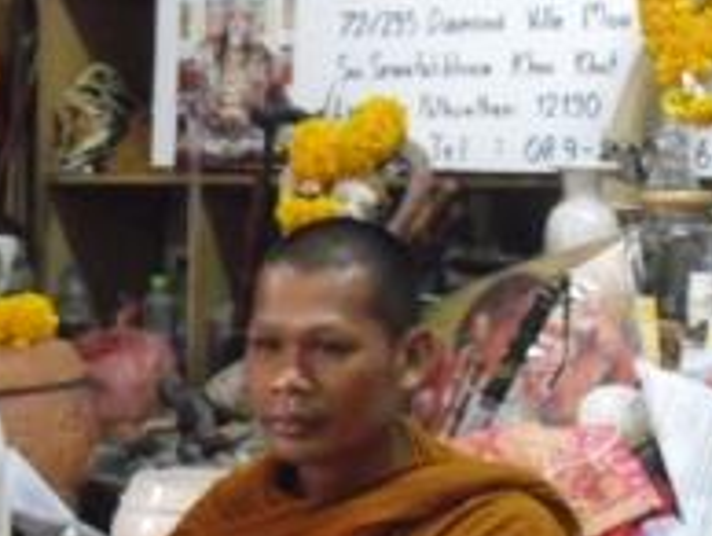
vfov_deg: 17.4
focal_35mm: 83
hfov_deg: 22.9
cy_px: 525
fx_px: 1709
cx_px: 59
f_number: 3.1
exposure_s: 1/50
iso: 800
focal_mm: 6.3
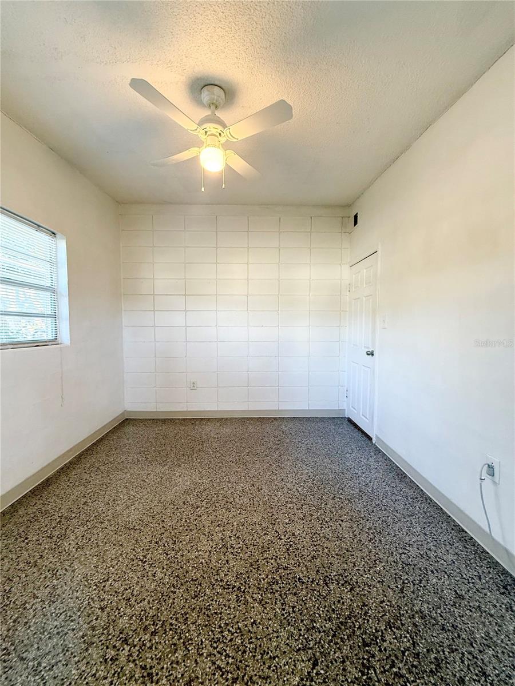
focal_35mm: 14
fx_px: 278
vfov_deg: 102.1
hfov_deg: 85.7
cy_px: 343
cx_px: 258
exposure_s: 1/120
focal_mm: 2.22
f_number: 2.2
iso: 320
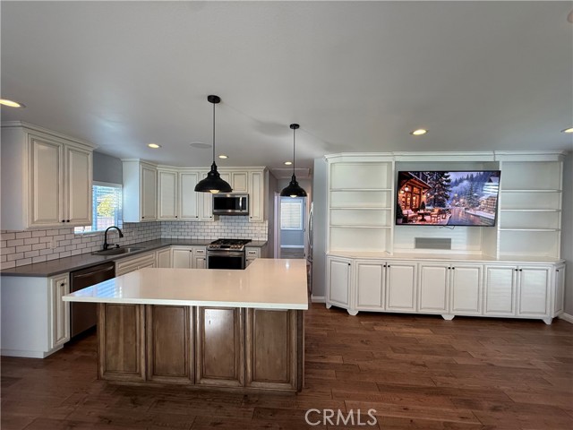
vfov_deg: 85.7
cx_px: 286
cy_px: 215
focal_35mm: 14
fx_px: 232
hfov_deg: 102.1
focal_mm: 2.22
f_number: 2.2
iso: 200
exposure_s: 1/120
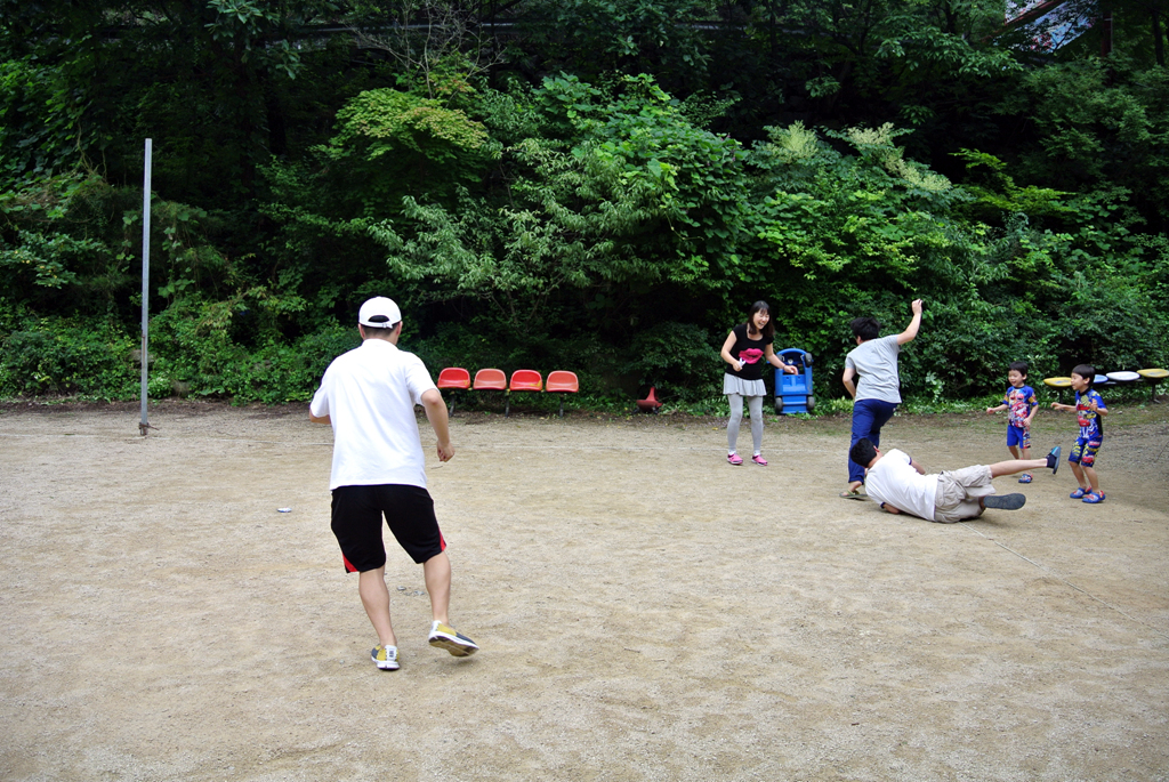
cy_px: 391
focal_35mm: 29
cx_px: 584
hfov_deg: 63.6
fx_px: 943
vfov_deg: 45.1
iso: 140
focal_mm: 11
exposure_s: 1/250
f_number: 4
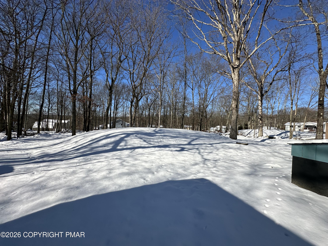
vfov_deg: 85.7
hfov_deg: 102.1
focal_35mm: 14
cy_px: 123
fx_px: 133
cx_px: 164
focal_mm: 2.22
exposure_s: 1/3125
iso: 50
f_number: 2.2
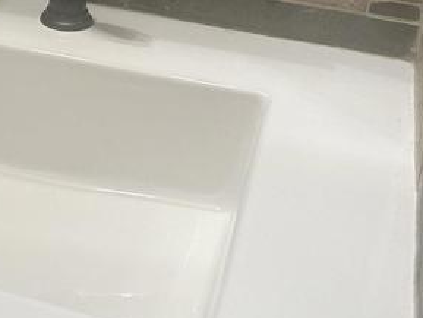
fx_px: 1125
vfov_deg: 15.7
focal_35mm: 92
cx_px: -67
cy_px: -25
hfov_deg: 20.1
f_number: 1.5
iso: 160
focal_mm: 5.7
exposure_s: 1/60
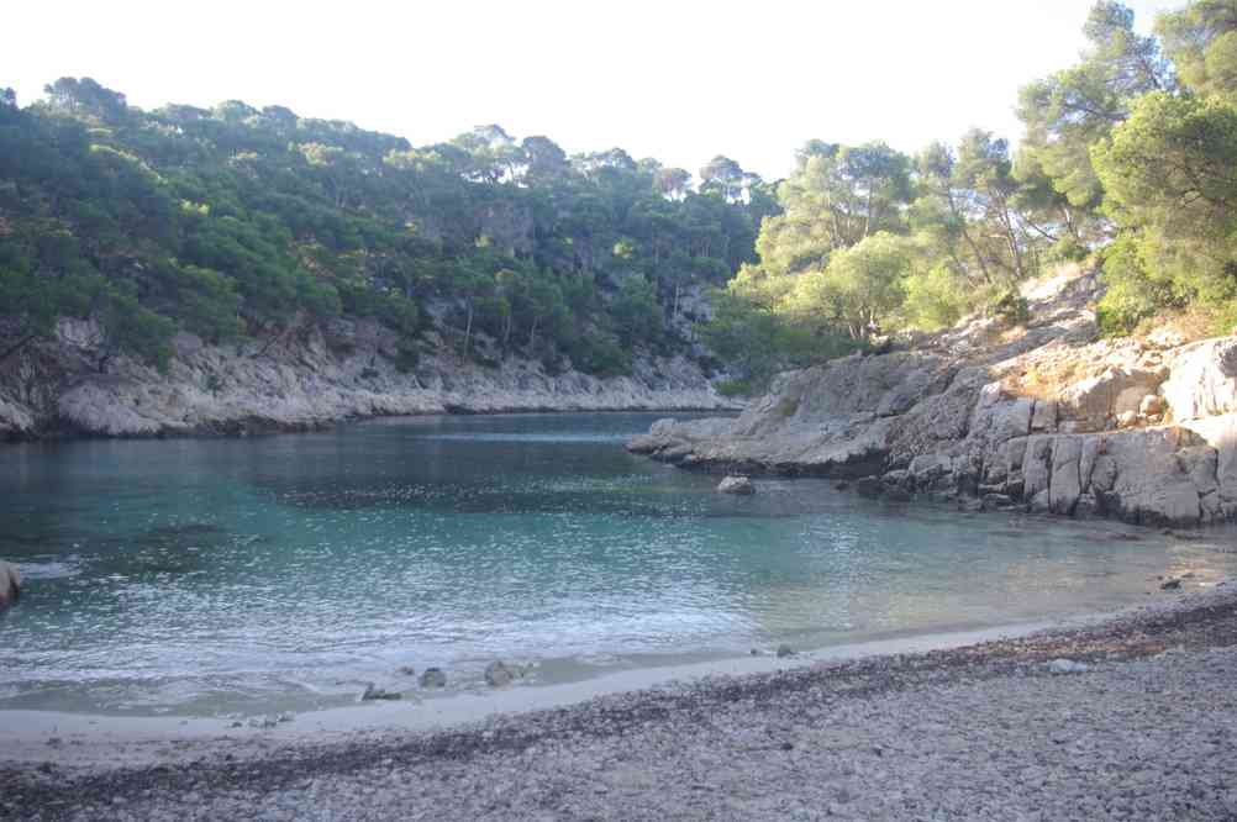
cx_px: 618
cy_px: 411
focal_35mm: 32
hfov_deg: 59.5
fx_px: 1081
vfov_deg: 41.6
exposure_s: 1/60
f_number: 4.5
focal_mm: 21
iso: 100
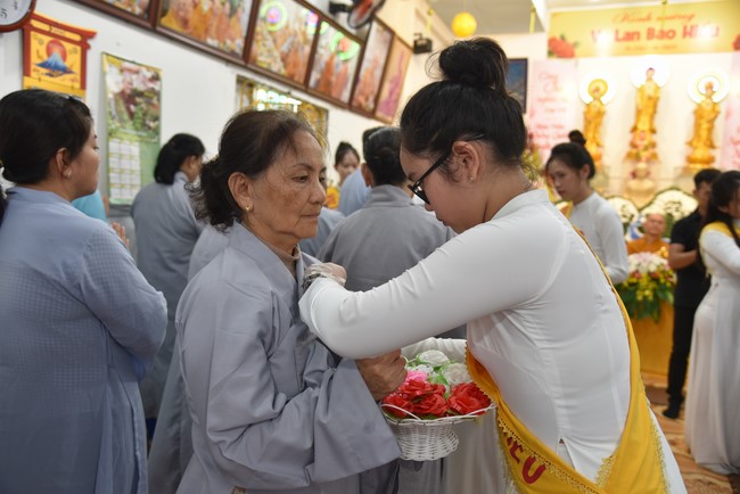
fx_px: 637
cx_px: 370
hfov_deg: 60.3
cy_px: 247
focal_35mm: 31
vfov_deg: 42.4
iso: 500
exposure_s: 1/60
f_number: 4
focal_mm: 31
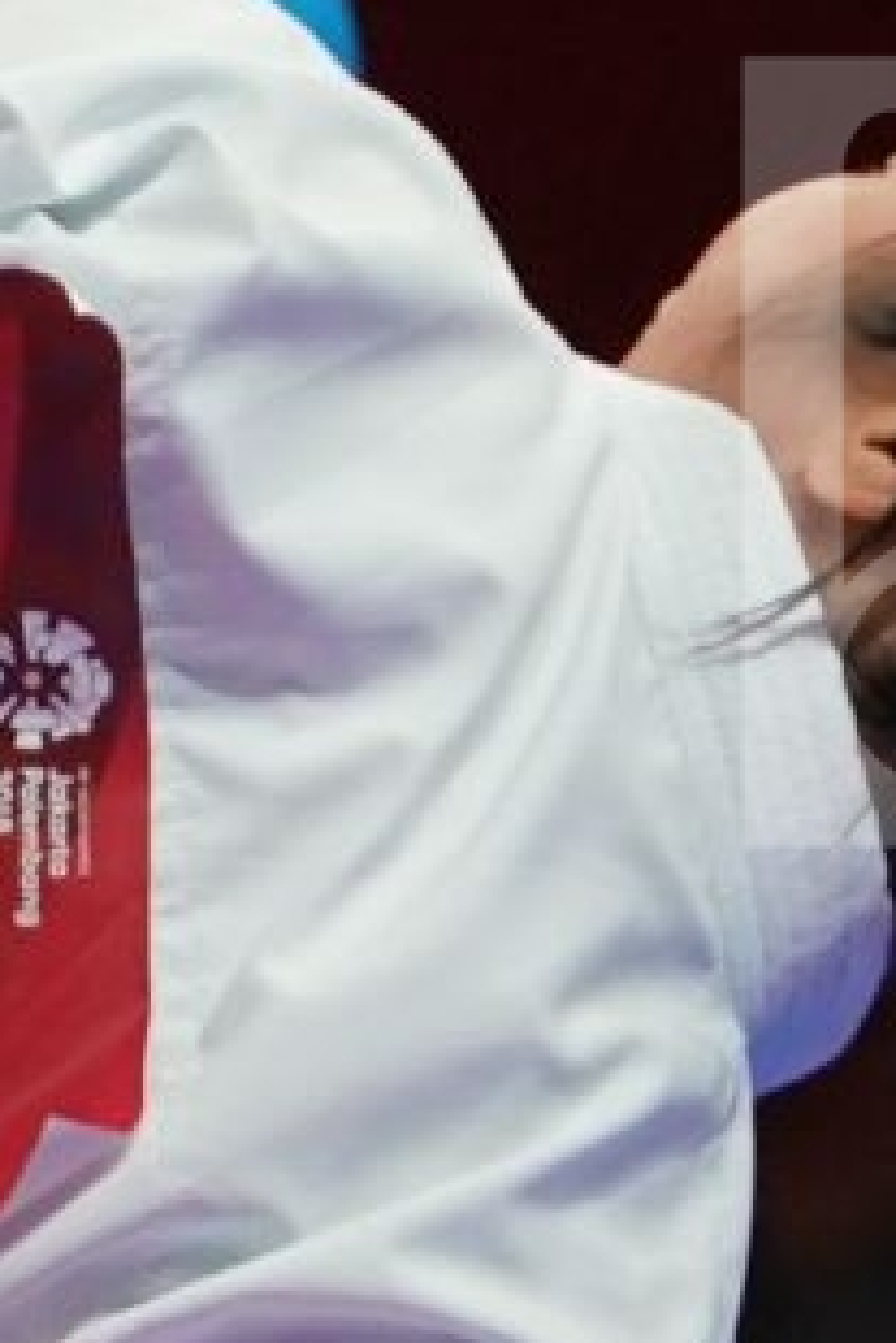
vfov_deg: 1.0
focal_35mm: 2006
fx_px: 74801
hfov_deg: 0.7
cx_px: -1788
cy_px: -1087
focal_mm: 231
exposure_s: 1/1000
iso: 2000
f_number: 4
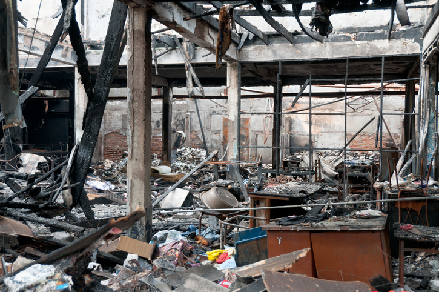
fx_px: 530
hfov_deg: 45.0
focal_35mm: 44
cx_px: 220
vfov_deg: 30.8
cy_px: 146
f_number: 4
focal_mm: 29
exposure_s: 1/50
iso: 125
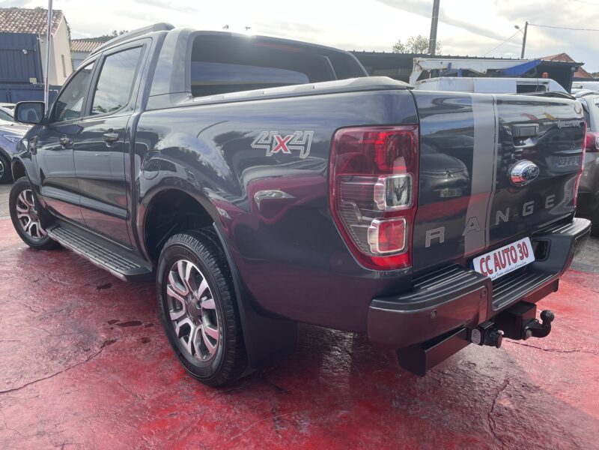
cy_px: 225
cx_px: 300
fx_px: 450
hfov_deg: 67.3
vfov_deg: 53.1
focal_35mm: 26
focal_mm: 5.1
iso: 50
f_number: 1.6
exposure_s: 1/517
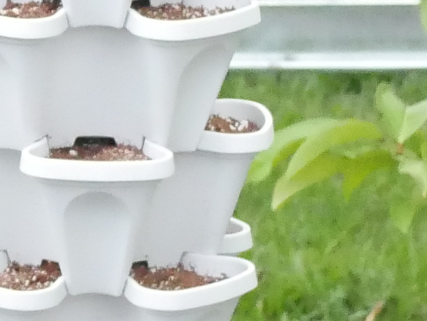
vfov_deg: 4.2
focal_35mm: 350
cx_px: -314
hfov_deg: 5.6
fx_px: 4321
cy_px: -36
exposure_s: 1/1600
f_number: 3.2
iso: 6400
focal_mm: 25
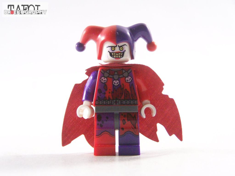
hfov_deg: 20.9
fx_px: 638
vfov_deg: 15.7
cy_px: 88
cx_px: 118
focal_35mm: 94
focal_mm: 15.6
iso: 400
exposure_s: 1/45
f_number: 3.2
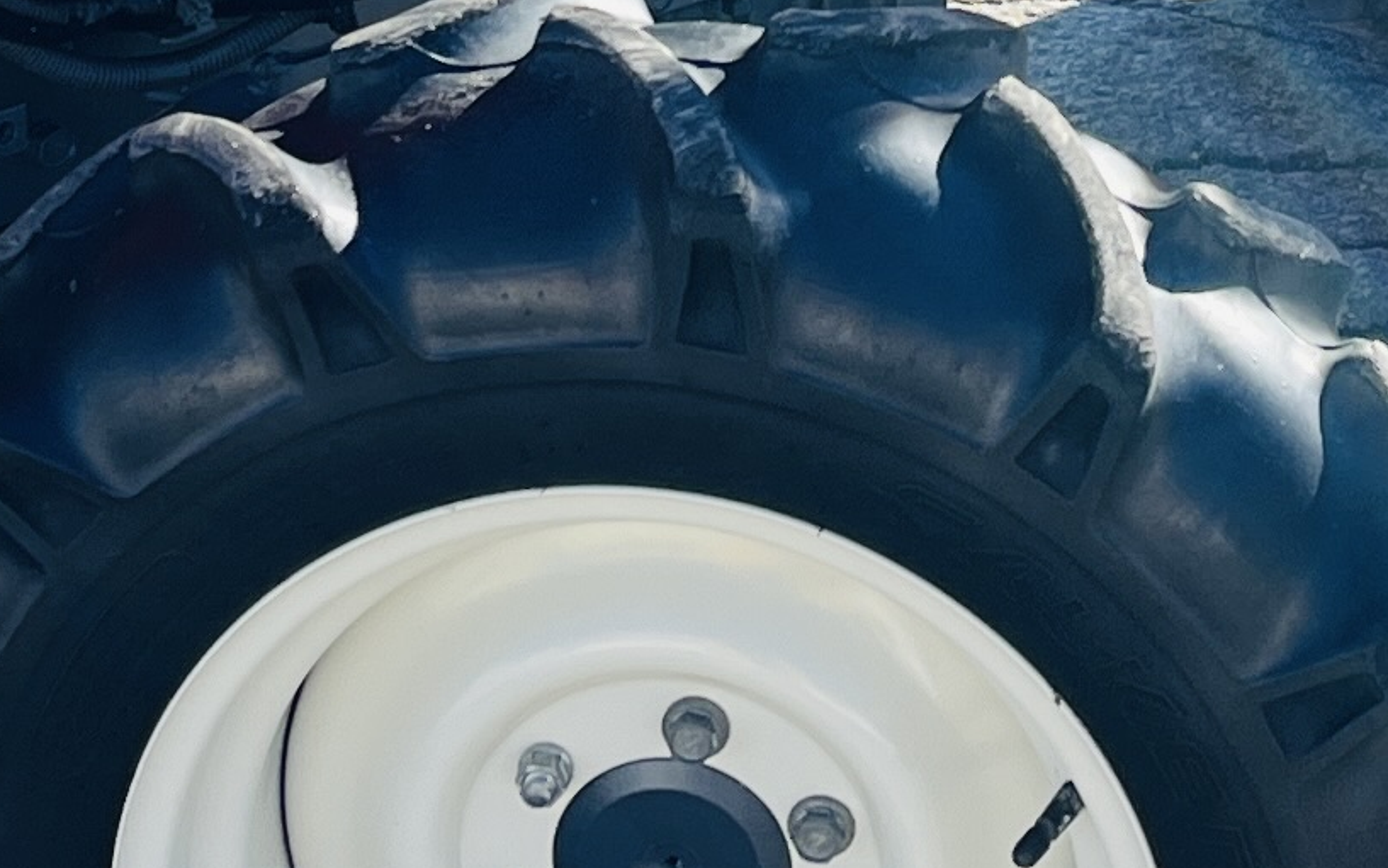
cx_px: 1254
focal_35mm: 136
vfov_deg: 9.1
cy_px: -807
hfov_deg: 15.2
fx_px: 5146
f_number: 1.6
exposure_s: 1/871
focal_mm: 5.1
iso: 50
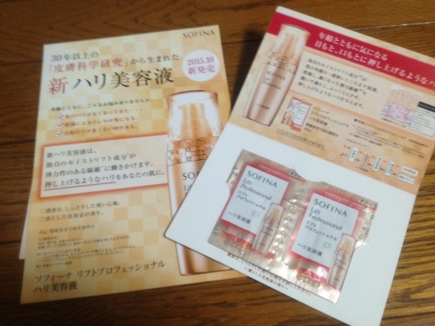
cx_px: 218
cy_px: 163
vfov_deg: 40.7
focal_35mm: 35
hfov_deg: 52.6
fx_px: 440
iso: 200
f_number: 2.4
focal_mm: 4.28
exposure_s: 1/20
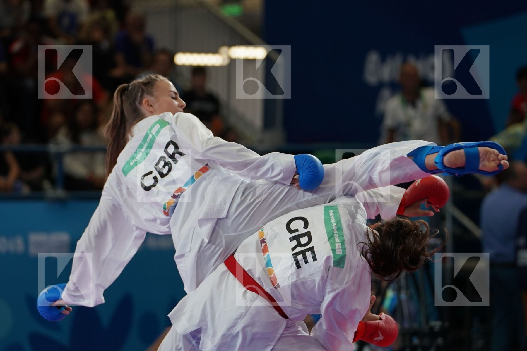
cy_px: 176
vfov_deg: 6.4
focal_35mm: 216
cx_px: 264
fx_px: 3162
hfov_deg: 9.5
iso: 1000
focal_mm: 144
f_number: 2.8
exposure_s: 1/1000
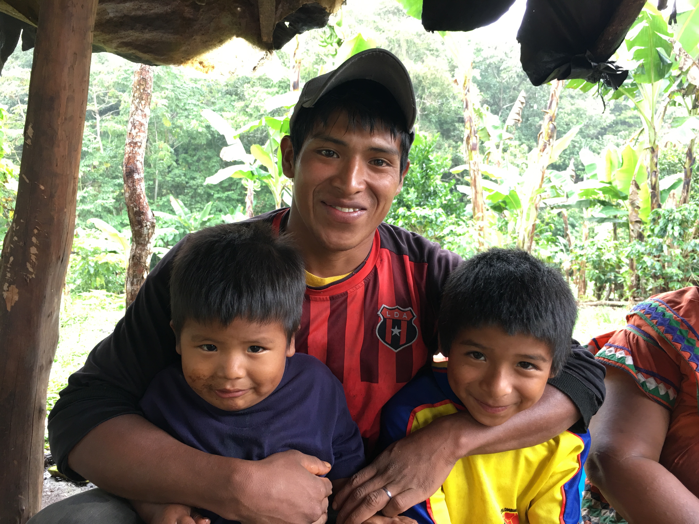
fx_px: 586
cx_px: 350
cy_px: 262
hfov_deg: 61.7
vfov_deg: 48.2
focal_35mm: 29
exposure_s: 1/30
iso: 25
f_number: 2.2
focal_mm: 4.15
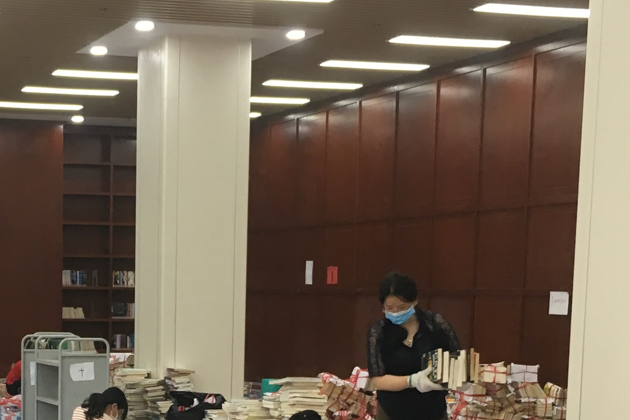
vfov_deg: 15.7
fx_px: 1470
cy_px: 497
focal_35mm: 84
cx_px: 104
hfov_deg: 23.7
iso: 40
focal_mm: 4.15
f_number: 2.2
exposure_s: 1/33
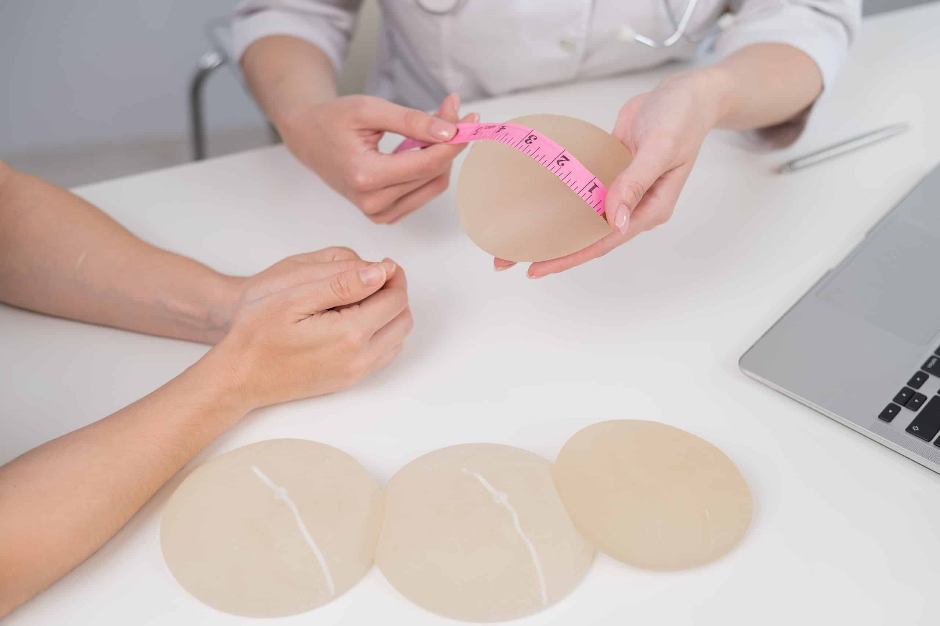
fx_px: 1305
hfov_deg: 39.6
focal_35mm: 50
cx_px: 470
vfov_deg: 27.0
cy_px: 313
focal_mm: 50
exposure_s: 1/200
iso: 160
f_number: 3.2
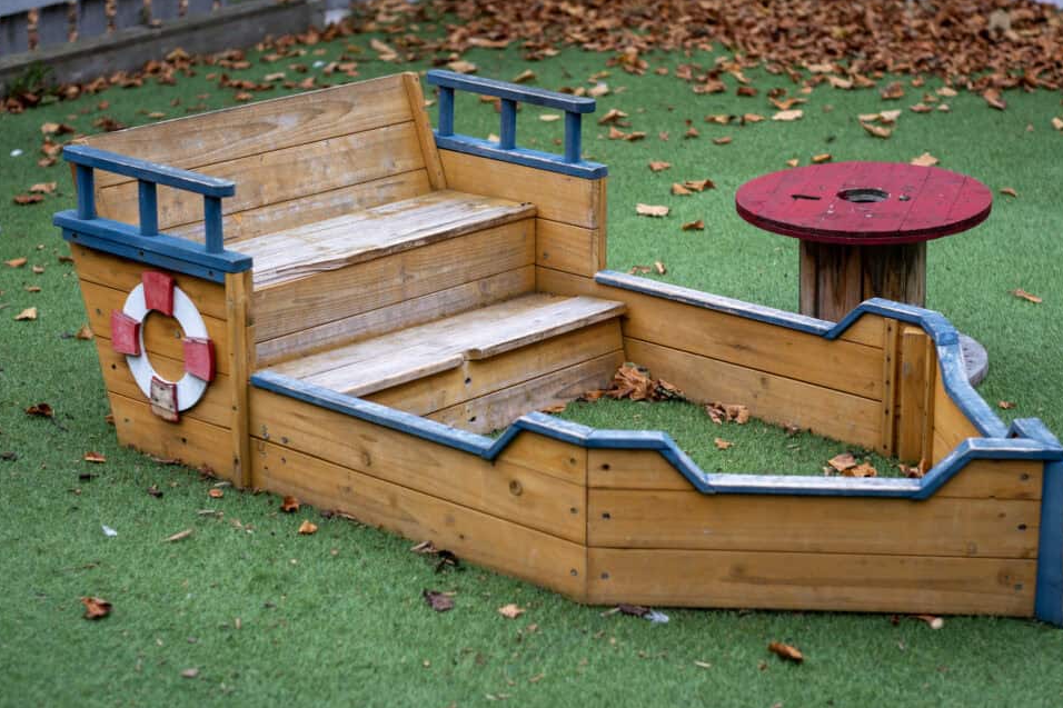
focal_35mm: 90
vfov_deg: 15.2
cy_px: 351
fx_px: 2657
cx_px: 544
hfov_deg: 22.6
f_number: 2.8
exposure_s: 1/250
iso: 125
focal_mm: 56
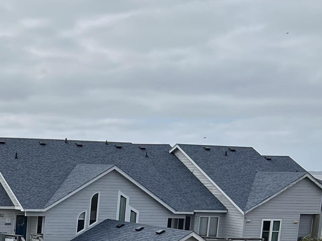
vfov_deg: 17.2
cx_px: -149
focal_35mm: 83
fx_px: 772
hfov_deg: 20.5
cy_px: 265
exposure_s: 1/8000
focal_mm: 5.7
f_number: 1.5
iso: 50
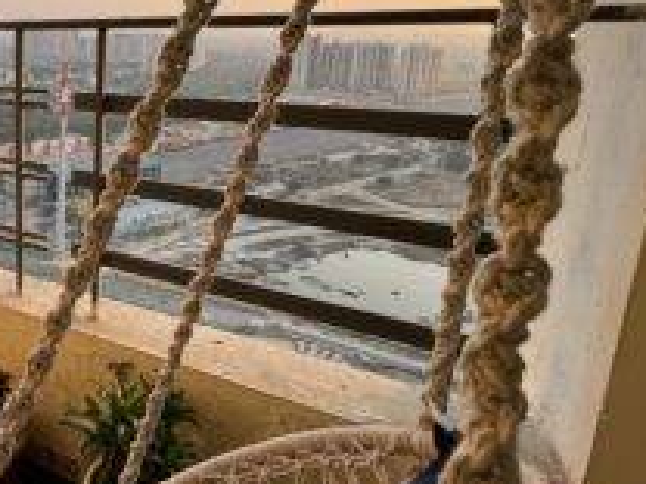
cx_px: -9
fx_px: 541
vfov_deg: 46.9
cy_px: 138
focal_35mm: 29
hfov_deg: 49.5
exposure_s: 1/256
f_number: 2.2
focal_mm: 2.22
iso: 40
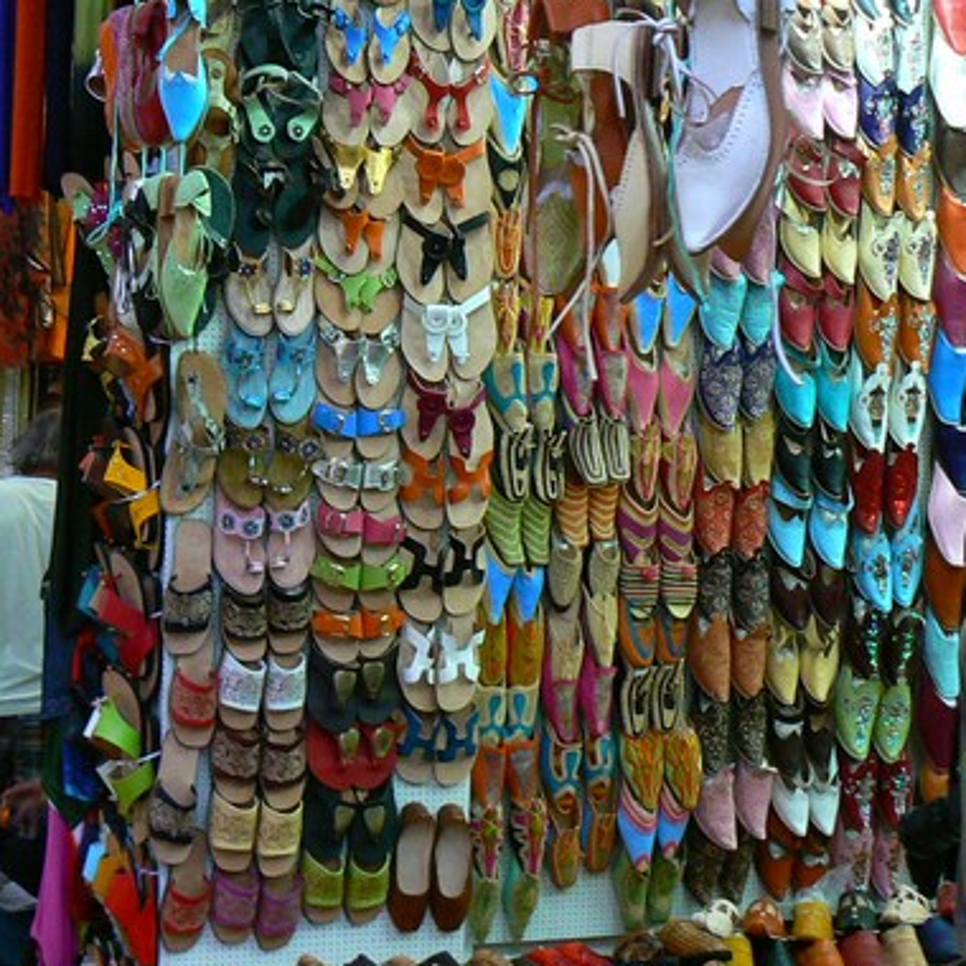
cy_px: 343
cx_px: 343
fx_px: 2115
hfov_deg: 25.6
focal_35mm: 67
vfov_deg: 25.6
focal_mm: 6
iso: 200
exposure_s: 1/25
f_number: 2.8
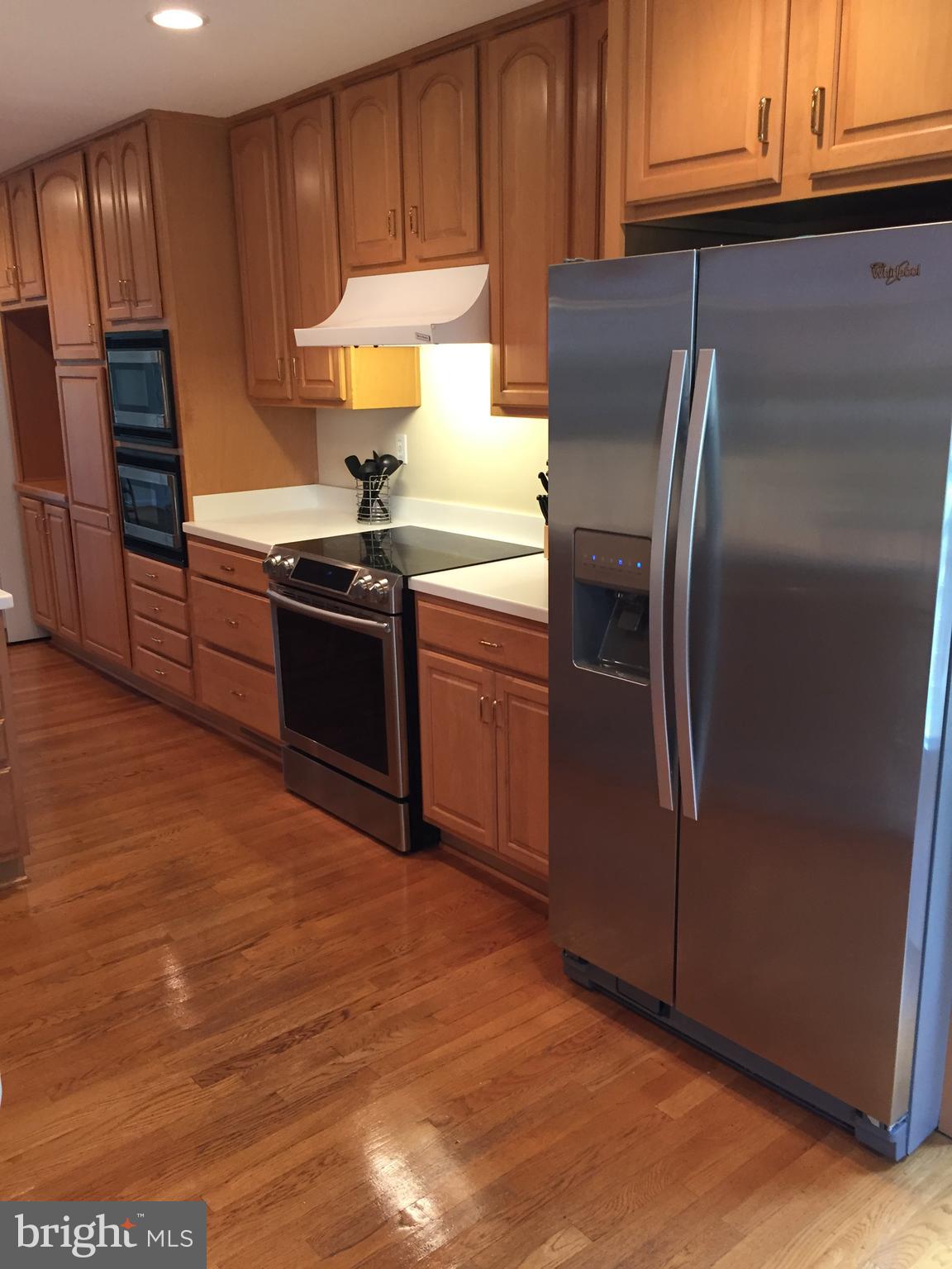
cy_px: 634
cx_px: 476
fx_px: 1063
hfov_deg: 48.2
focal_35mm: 29
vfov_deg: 61.7
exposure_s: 1/30
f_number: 2.2
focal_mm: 4.15
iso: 125
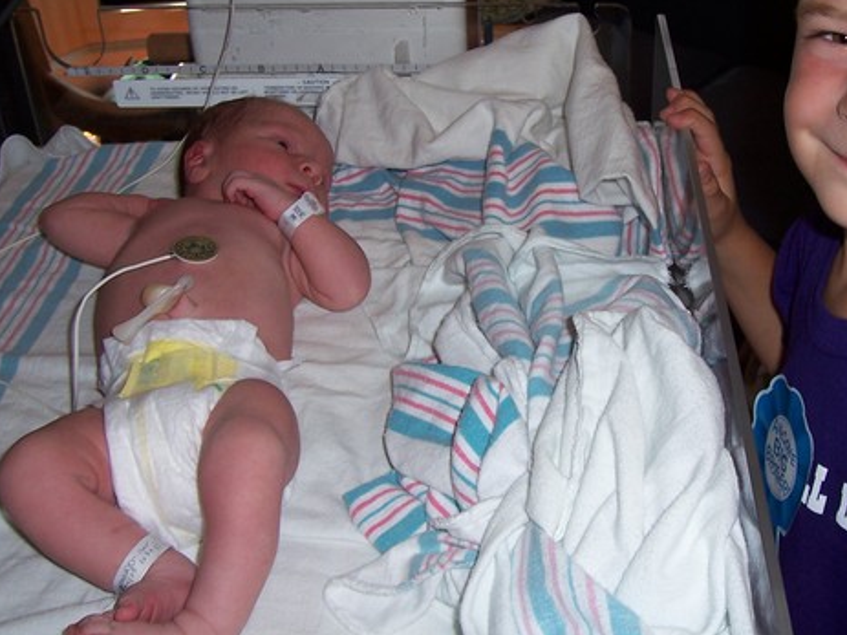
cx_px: 540
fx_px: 1150
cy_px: 258
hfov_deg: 40.1
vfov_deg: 30.8
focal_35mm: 47
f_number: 2.7
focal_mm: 5.6
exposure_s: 1/60
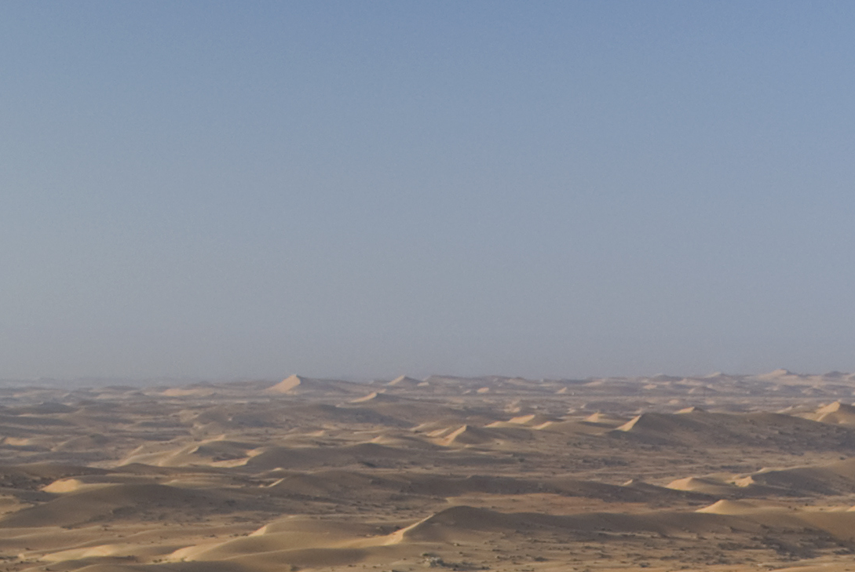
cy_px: 938
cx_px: 770
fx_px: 2283
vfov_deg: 13.2
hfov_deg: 20.8
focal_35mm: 96
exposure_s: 1/200
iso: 100
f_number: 3.5
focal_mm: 18
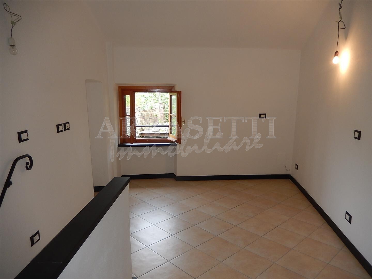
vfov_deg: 54.9
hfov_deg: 69.4
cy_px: 140
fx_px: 269
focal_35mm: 25
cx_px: 186
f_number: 3.4
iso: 125
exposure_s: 1/50
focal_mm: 4.5
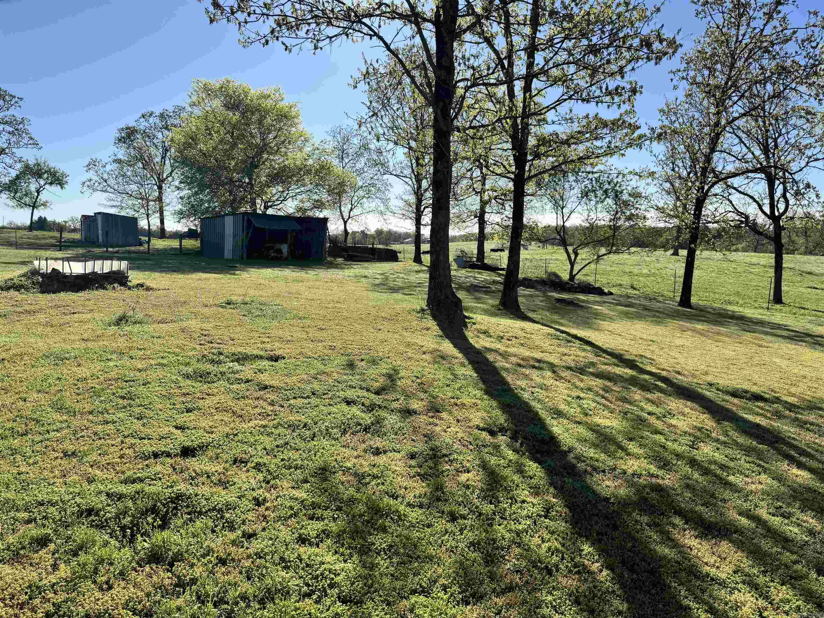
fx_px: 571
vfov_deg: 56.8
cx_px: 412
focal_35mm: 24
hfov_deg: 71.6
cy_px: 309
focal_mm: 6.76
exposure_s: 1/4310
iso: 80
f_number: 1.78
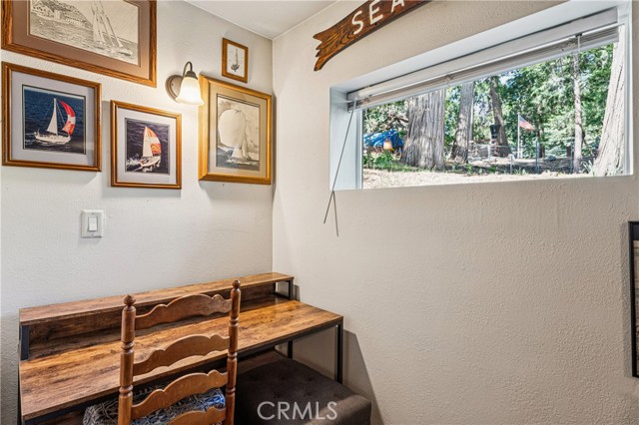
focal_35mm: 18
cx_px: 320
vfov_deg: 67.0
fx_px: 321
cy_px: 212
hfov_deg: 89.7
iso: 100
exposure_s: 1
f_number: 13
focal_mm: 18.1
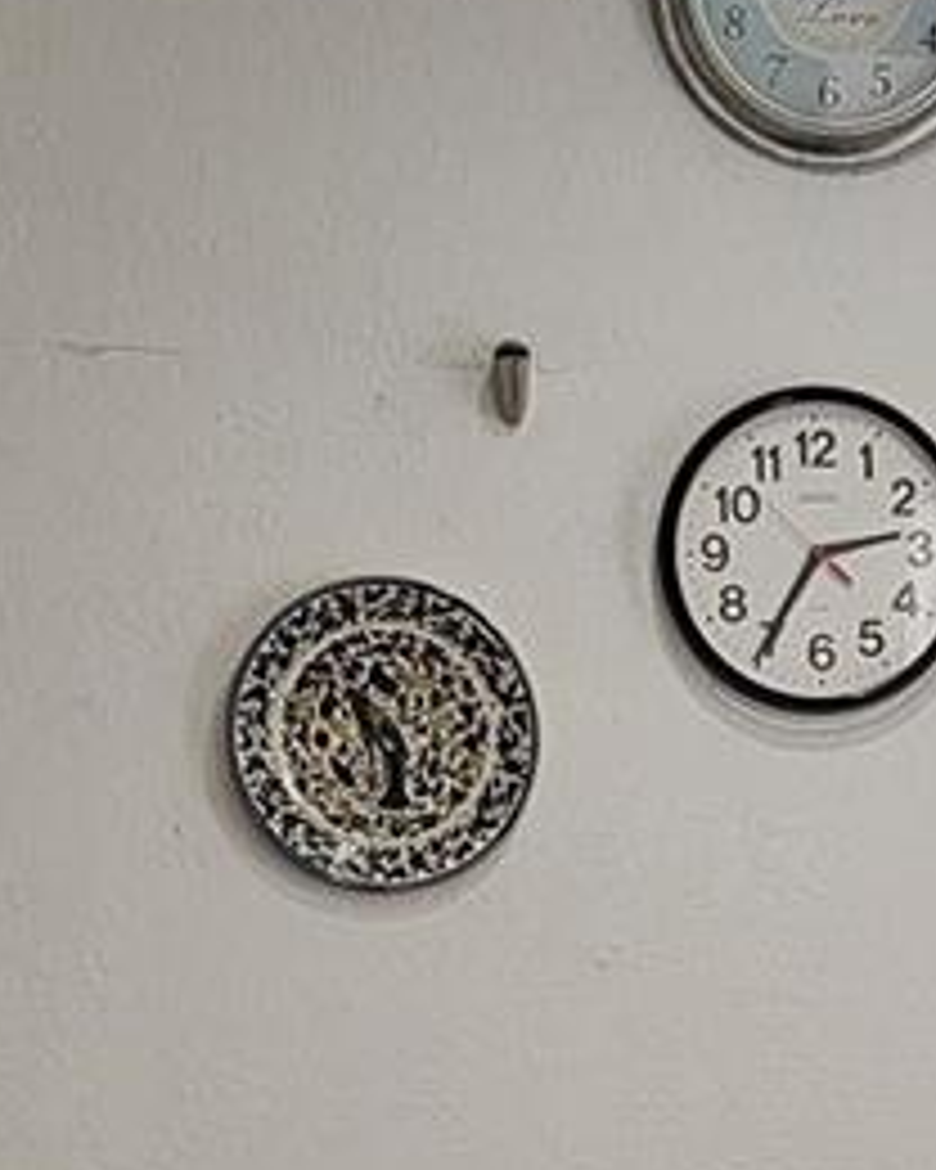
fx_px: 4051
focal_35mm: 117
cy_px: 1480
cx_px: 873
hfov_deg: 13.1
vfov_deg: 15.7
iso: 200
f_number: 1.8
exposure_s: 1/120
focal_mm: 5.4
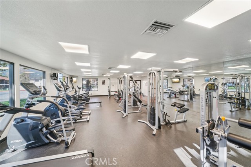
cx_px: 126
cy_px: 84
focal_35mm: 13
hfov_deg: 108.4
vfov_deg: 85.4
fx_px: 91
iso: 400
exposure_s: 1/15
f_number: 9
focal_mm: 13
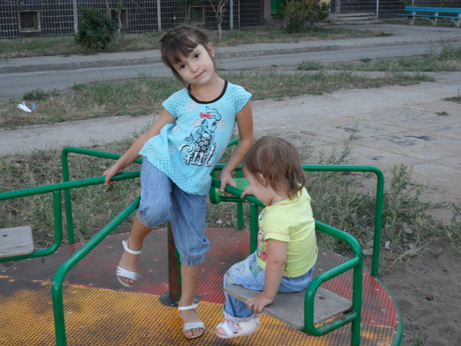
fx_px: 693
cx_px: 230
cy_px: 173
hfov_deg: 36.8
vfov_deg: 28.1
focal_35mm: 52
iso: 100
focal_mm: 9.3
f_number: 5
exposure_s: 1/60
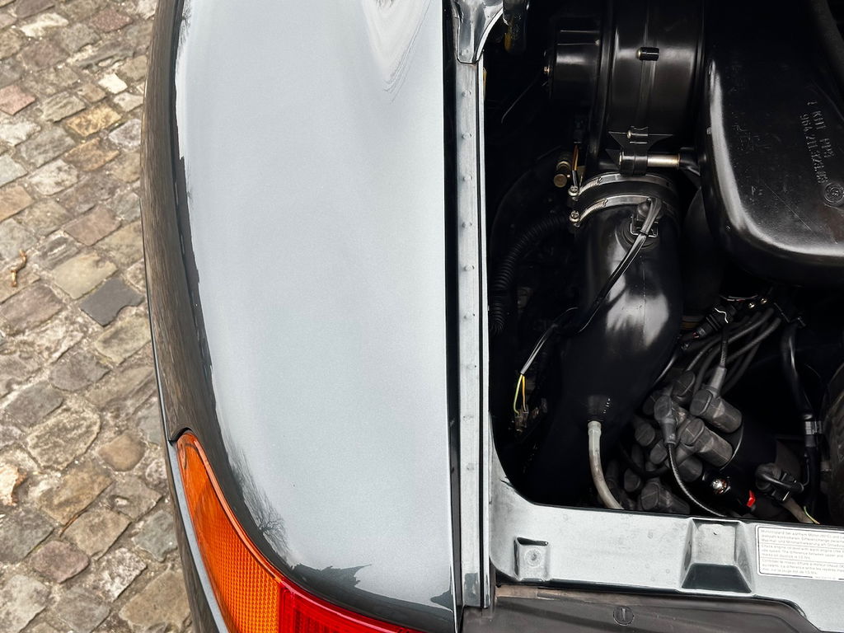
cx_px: 422
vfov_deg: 30.3
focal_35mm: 48
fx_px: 1170
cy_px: 316
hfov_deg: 39.7
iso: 64
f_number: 1.78
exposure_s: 1/549
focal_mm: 6.86
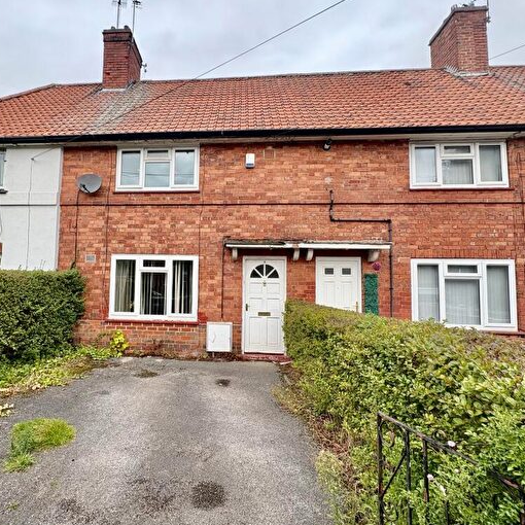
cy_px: 266
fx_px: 292
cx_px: 213
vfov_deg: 84.0
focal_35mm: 17
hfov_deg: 83.1
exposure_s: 1/596
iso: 40
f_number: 2.2
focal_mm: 2.22
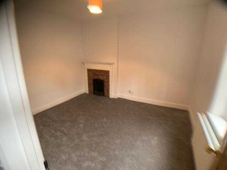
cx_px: 114
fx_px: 170
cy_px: 85
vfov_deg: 53.1
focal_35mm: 26
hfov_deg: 67.3
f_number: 1.8
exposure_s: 1/50
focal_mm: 4.25
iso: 160
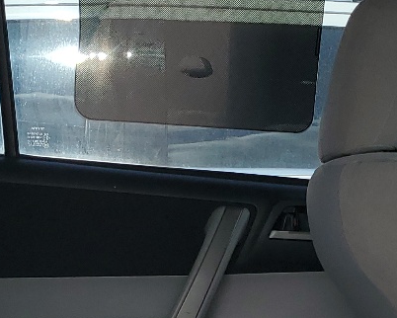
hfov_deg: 18.9
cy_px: 434
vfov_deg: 14.5
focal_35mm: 101
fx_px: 1187
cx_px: 293
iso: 50
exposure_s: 1/1667
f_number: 1.5
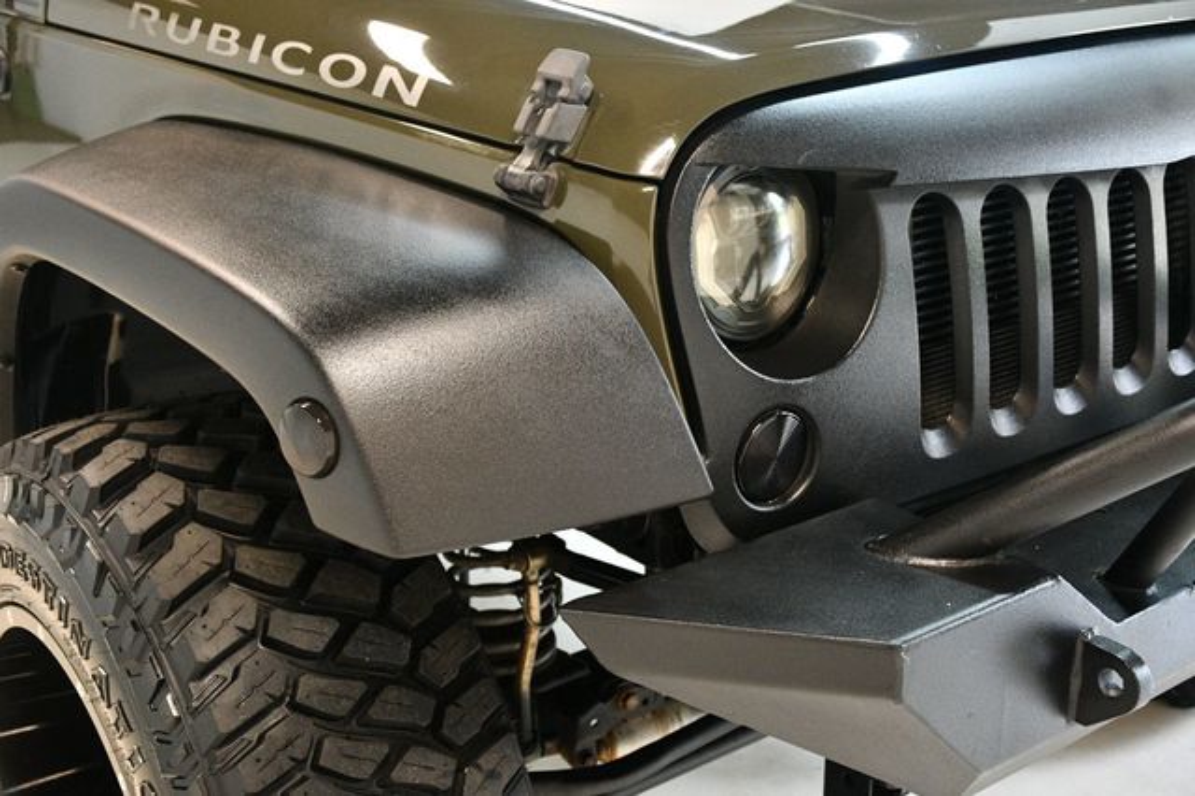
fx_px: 1592
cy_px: 398
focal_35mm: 48
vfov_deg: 28.0
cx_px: 598
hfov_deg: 41.1
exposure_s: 1/80
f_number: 4
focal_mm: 32
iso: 3200
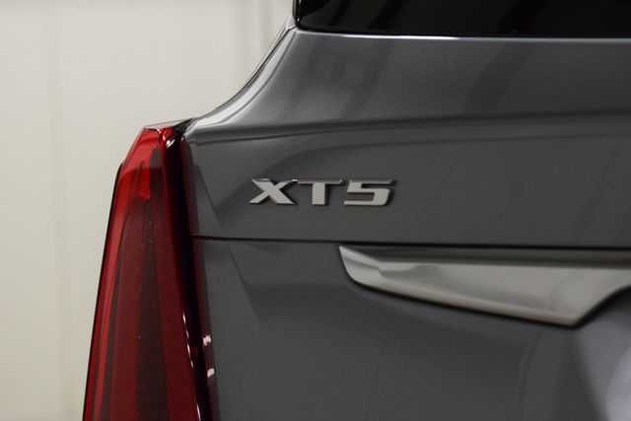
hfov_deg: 19.5
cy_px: 210
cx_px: 316
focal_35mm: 105
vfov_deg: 13.0
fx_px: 1841
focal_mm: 70
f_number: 5
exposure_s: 1/125
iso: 1600
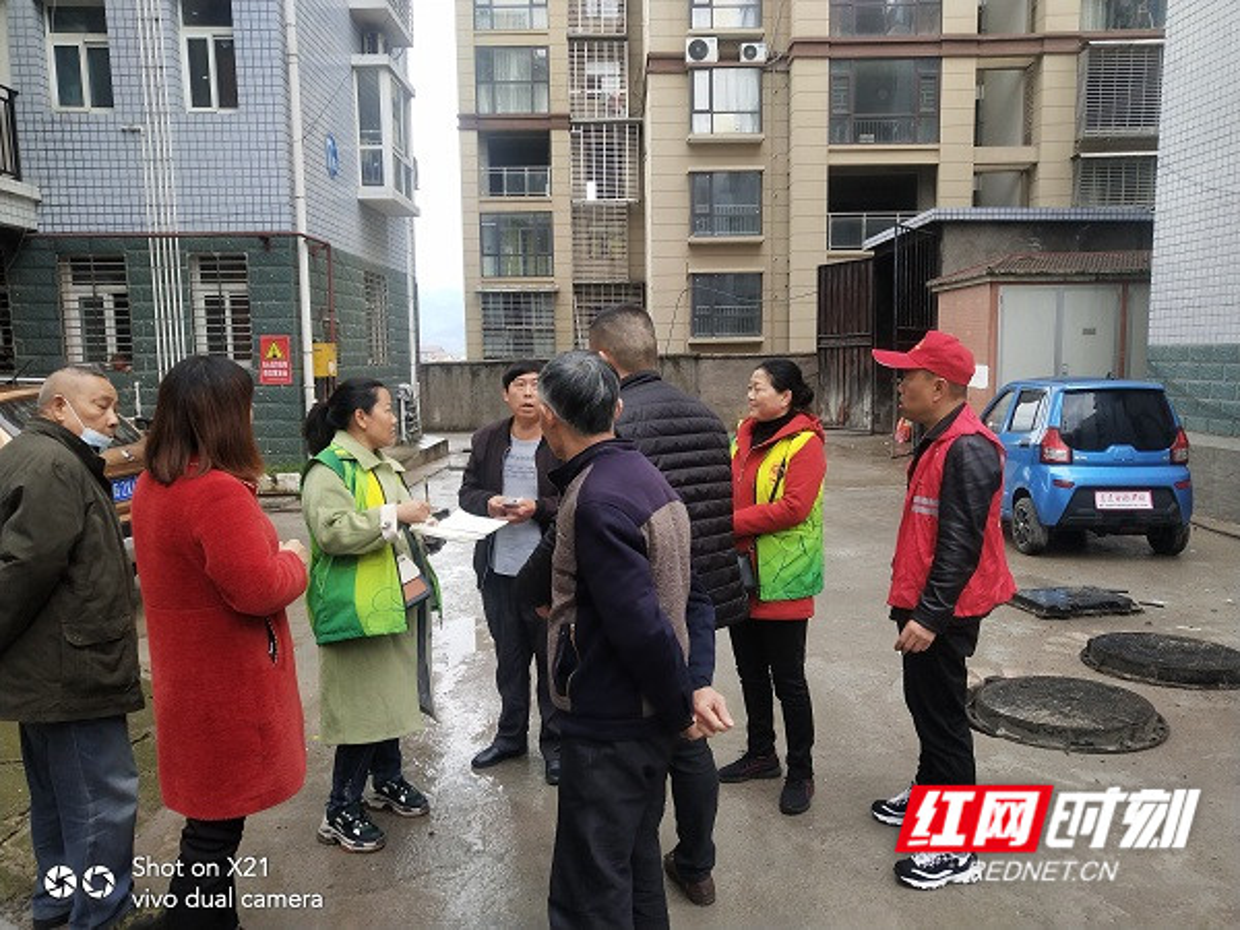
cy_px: 465
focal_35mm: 30
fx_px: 1075
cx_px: 620
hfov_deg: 60.0
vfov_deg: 46.8
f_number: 1.8
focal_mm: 3.95
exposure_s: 1/100
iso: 124
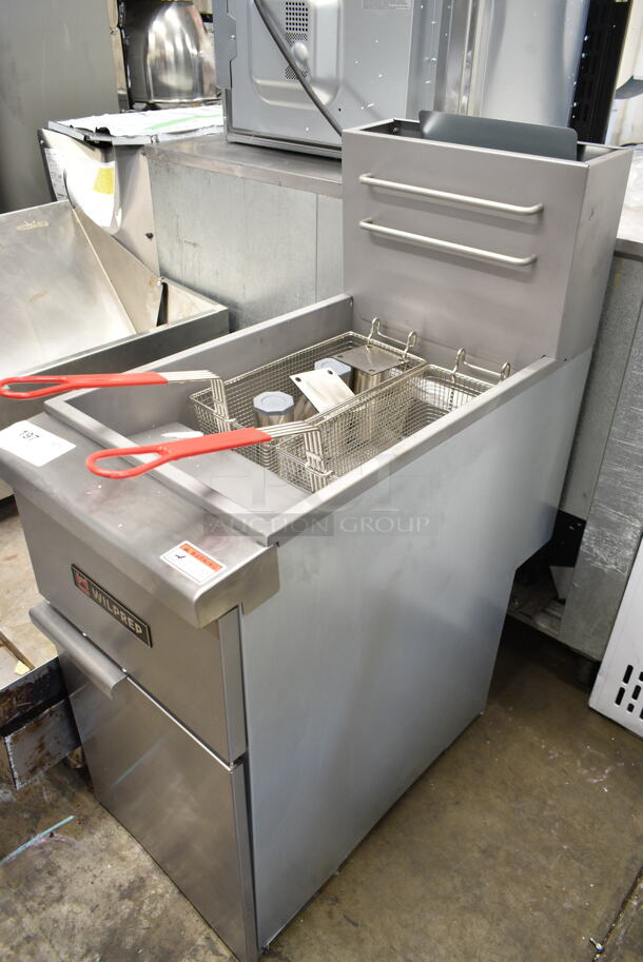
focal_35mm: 27
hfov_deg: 48.0
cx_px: 322
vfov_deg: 67.3
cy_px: 481
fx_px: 722
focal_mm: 18
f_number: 3.5
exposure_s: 1/30
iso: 800
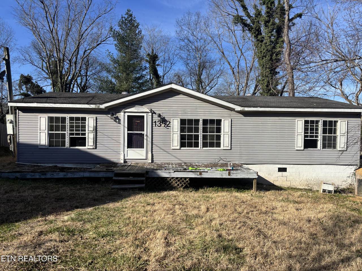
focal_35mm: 26
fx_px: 272
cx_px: 181
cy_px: 136
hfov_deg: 67.3
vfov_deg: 53.1
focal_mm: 5.96
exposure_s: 1/3413
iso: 50
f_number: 1.6
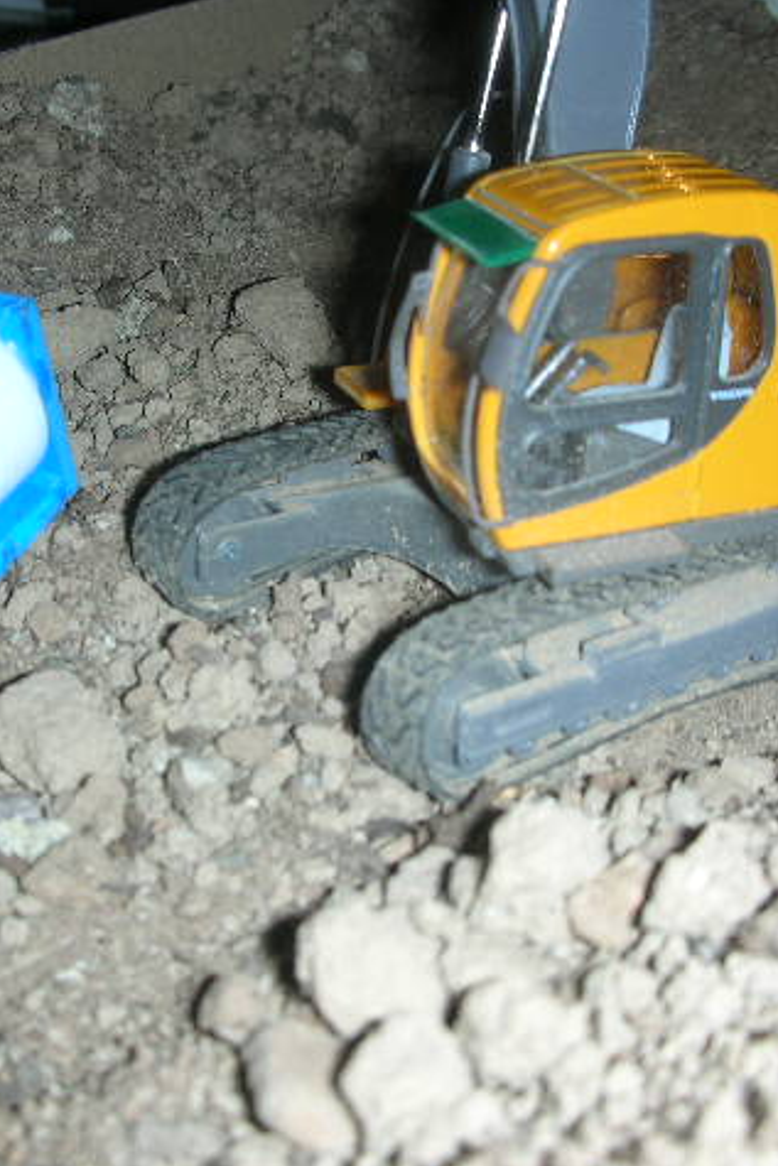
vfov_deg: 40.3
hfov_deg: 27.5
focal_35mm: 49
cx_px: 312
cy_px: 582
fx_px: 1587
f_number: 3
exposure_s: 1/60.1
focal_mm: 5.8
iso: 50
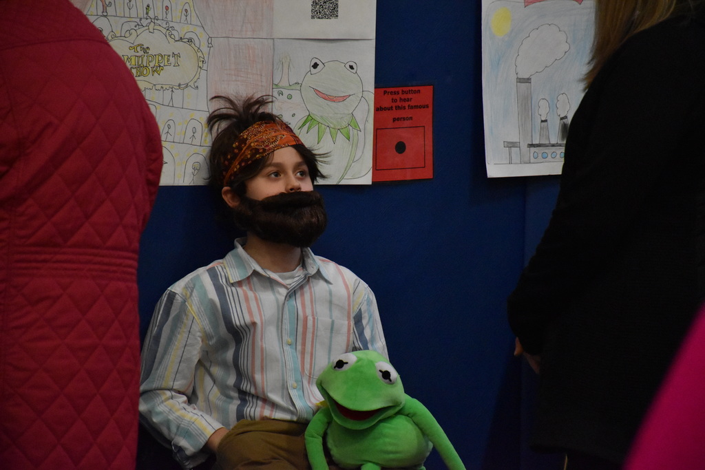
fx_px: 4113
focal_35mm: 210
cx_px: 352
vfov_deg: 6.5
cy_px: 235
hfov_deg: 9.8
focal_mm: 140
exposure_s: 1/320
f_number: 5.6
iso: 6400
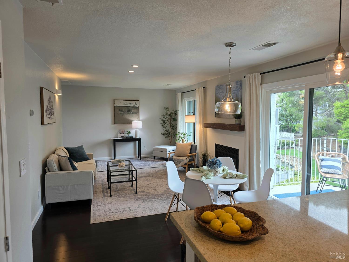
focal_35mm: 23
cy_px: 131
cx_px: 174
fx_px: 232
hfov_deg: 73.9
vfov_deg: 58.9
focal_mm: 6.3
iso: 50
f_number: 1.7
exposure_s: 1/120
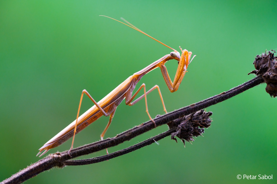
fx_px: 1539
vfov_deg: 6.9
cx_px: 138
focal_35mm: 200
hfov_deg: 10.3
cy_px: 92
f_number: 9
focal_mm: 200
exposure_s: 1/100
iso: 1600
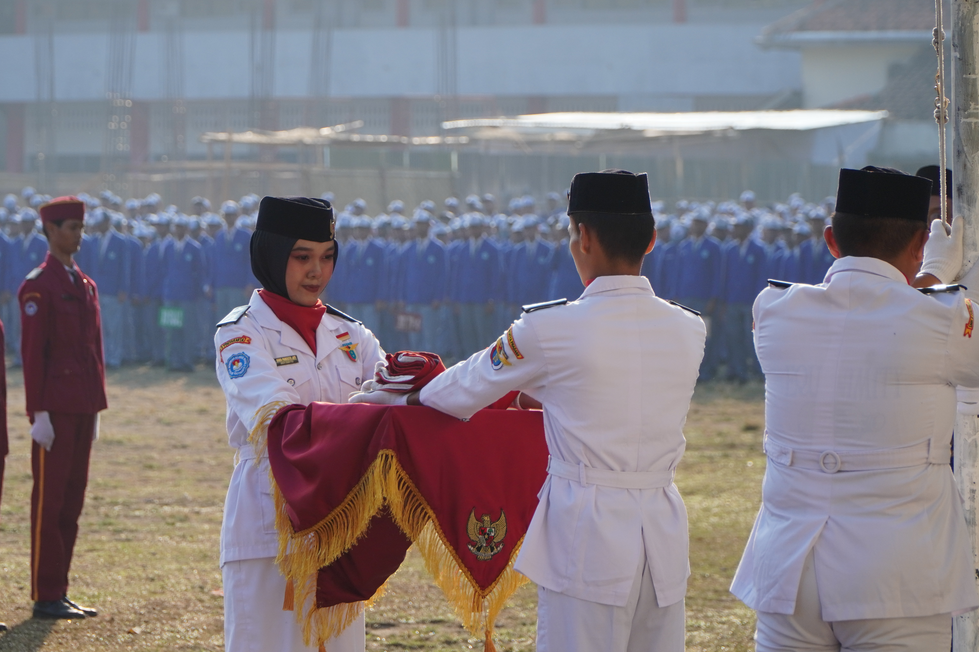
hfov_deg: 13.1
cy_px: 269
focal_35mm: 157
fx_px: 4259
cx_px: 395
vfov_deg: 8.8
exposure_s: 1/1600
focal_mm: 83
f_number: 4
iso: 250
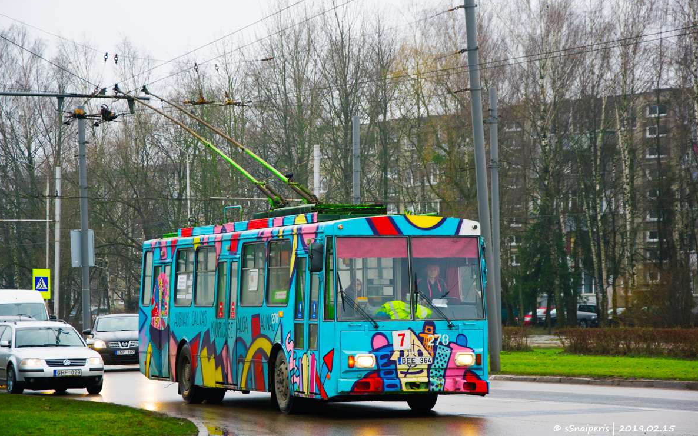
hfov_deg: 15.9
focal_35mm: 132
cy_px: 219
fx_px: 2502
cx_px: 347
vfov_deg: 10.0
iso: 400
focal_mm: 85
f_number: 5.6
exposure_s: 1/320
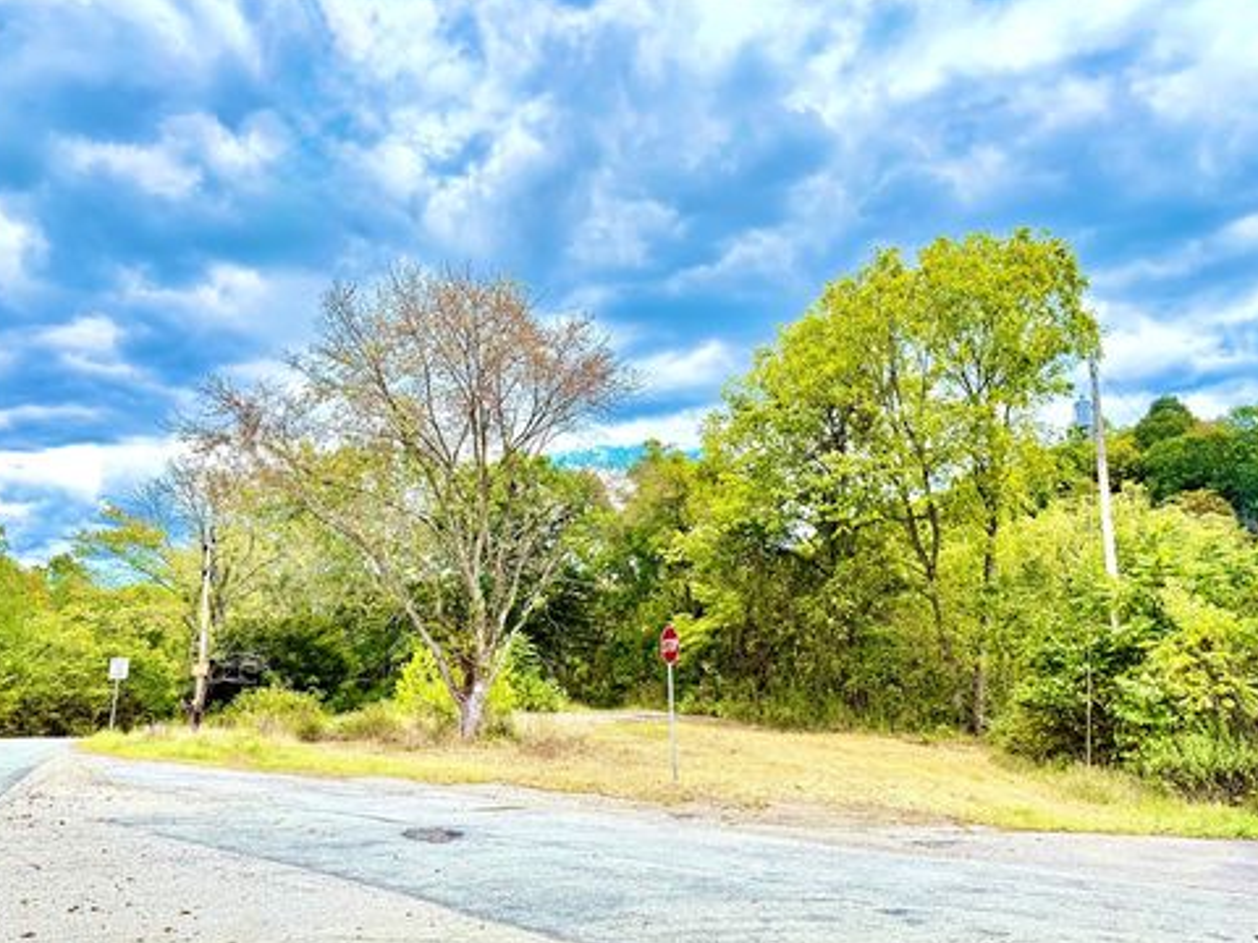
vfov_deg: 54.9
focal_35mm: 25
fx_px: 909
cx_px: 621
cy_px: 478
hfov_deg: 69.4
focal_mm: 6.76
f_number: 1.78
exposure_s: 1/1192
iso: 100
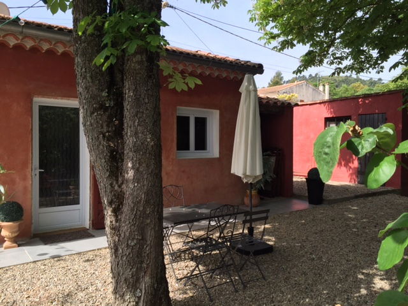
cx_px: 204
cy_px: 153
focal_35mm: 29
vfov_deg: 48.2
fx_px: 342
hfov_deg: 61.7
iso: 32
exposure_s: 1/842
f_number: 2.2
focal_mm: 4.15
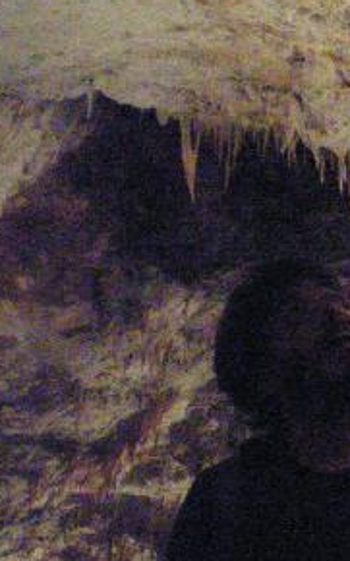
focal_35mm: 89
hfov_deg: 13.7
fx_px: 1360
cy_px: 317
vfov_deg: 23.3
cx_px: 543
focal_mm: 6.3
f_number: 3.1
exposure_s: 1/15
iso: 3200
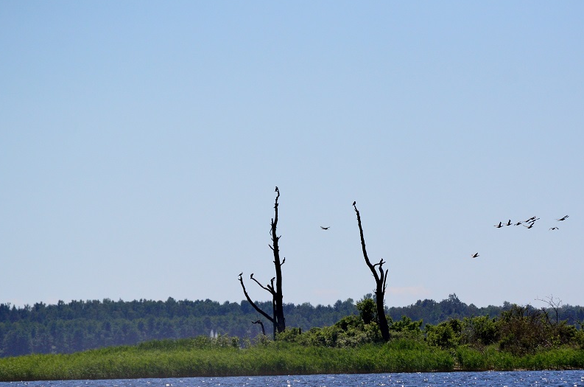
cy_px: 236
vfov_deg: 3.6
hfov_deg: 5.5
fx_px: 6118
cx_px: 348
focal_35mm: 378
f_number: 5.3
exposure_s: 1/8000
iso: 900
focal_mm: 200
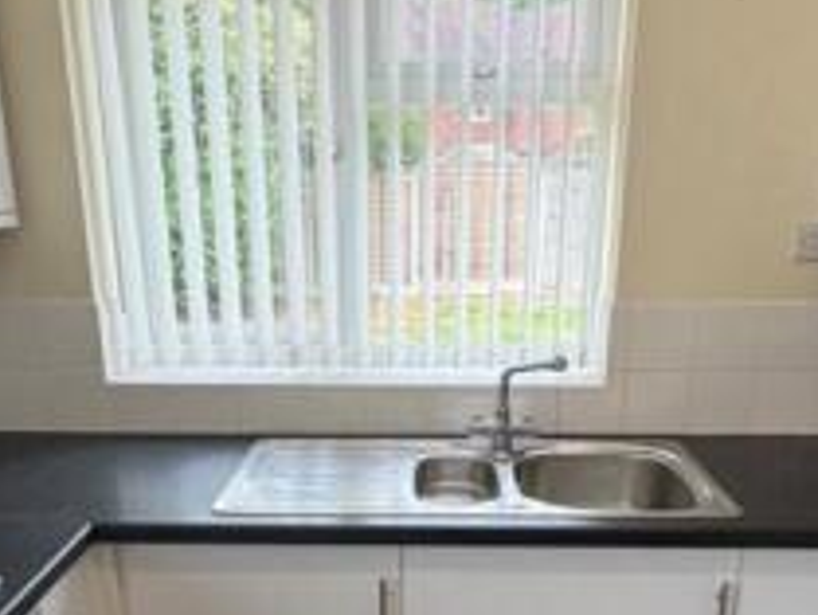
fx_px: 922
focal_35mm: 39
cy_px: 511
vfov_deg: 35.4
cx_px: 411
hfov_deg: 47.8
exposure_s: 1/130
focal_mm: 2.22
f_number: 2.2
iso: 40
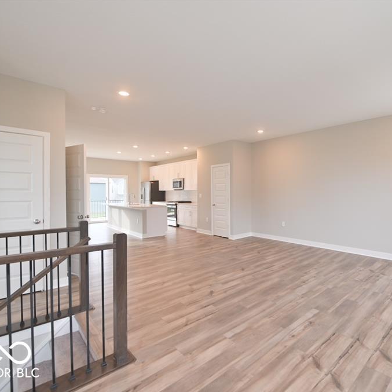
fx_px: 231
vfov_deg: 80.7
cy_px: 196
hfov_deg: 78.9
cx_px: 251
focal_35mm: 18
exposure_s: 1/200
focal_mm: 14
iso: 640
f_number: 2.8
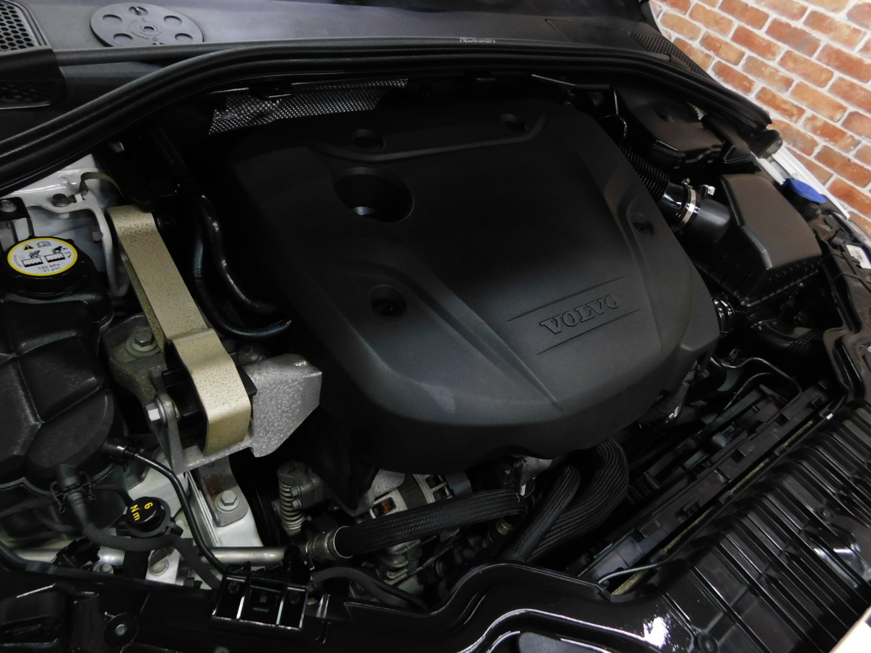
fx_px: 579
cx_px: 436
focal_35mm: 23
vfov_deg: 58.9
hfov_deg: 73.9
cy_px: 326
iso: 280
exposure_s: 1/30
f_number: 3
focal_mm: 4
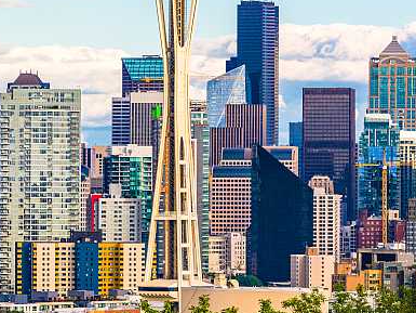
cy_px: 105
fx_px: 3258
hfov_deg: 7.3
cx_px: 172
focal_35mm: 271
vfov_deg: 5.5
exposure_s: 1/320
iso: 125
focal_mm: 155
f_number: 8
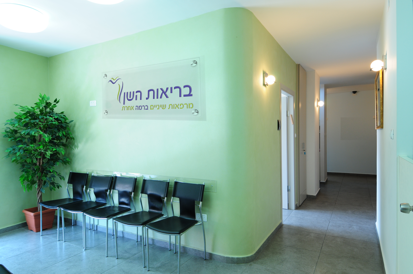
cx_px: 206
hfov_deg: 81.3
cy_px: 137
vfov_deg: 59.4
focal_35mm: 21
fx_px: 241
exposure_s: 1/6
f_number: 8
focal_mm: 14
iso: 200
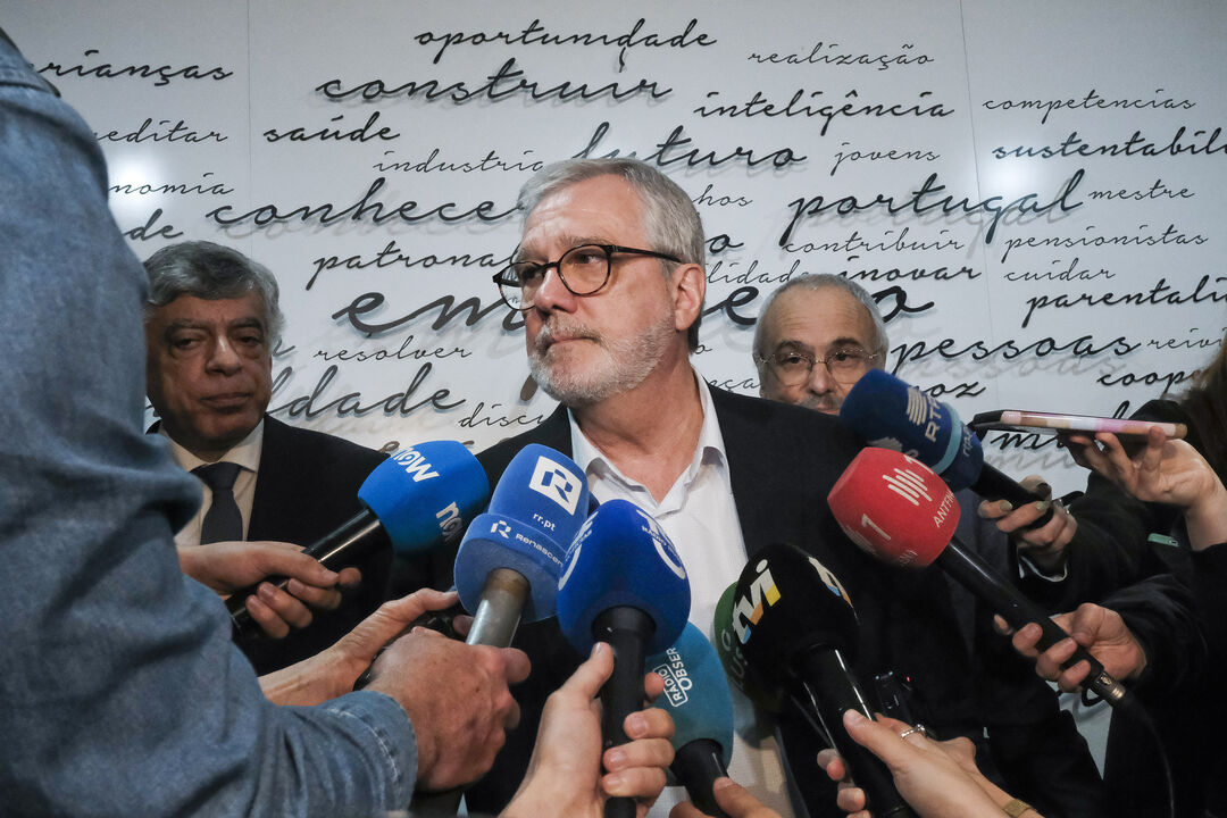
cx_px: 614
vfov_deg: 37.9
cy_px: 409
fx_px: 1193
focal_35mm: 35
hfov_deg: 54.4
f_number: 10
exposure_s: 1/160
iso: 6400
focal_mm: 23.4
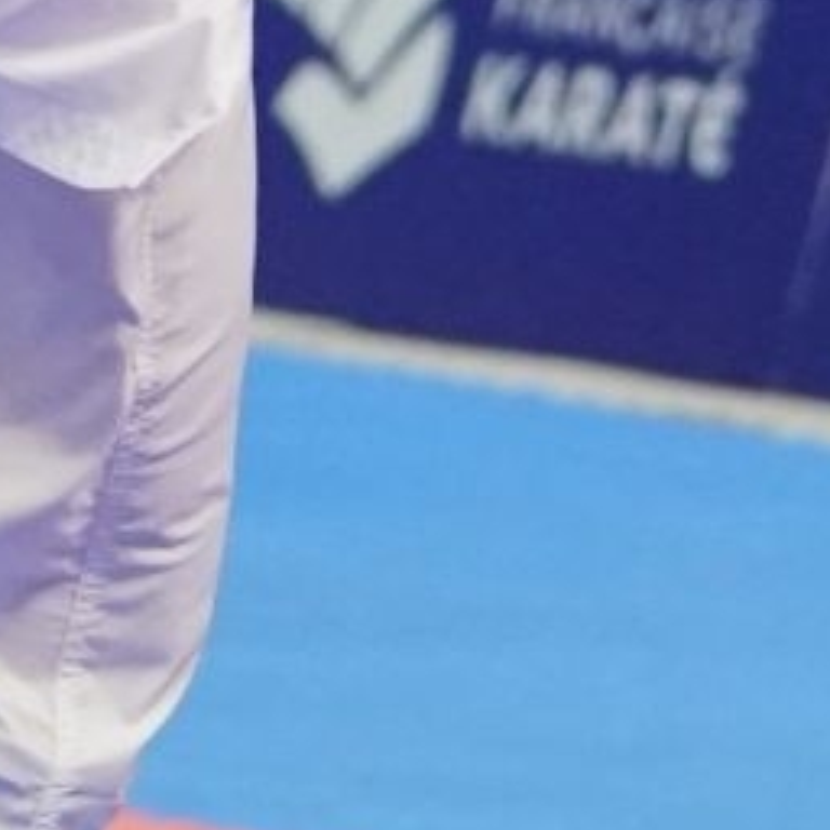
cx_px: -548
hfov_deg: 2.7
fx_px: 17497
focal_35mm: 645
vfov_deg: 2.7
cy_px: -982
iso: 4000
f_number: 2.8
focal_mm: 72
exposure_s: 1/1000
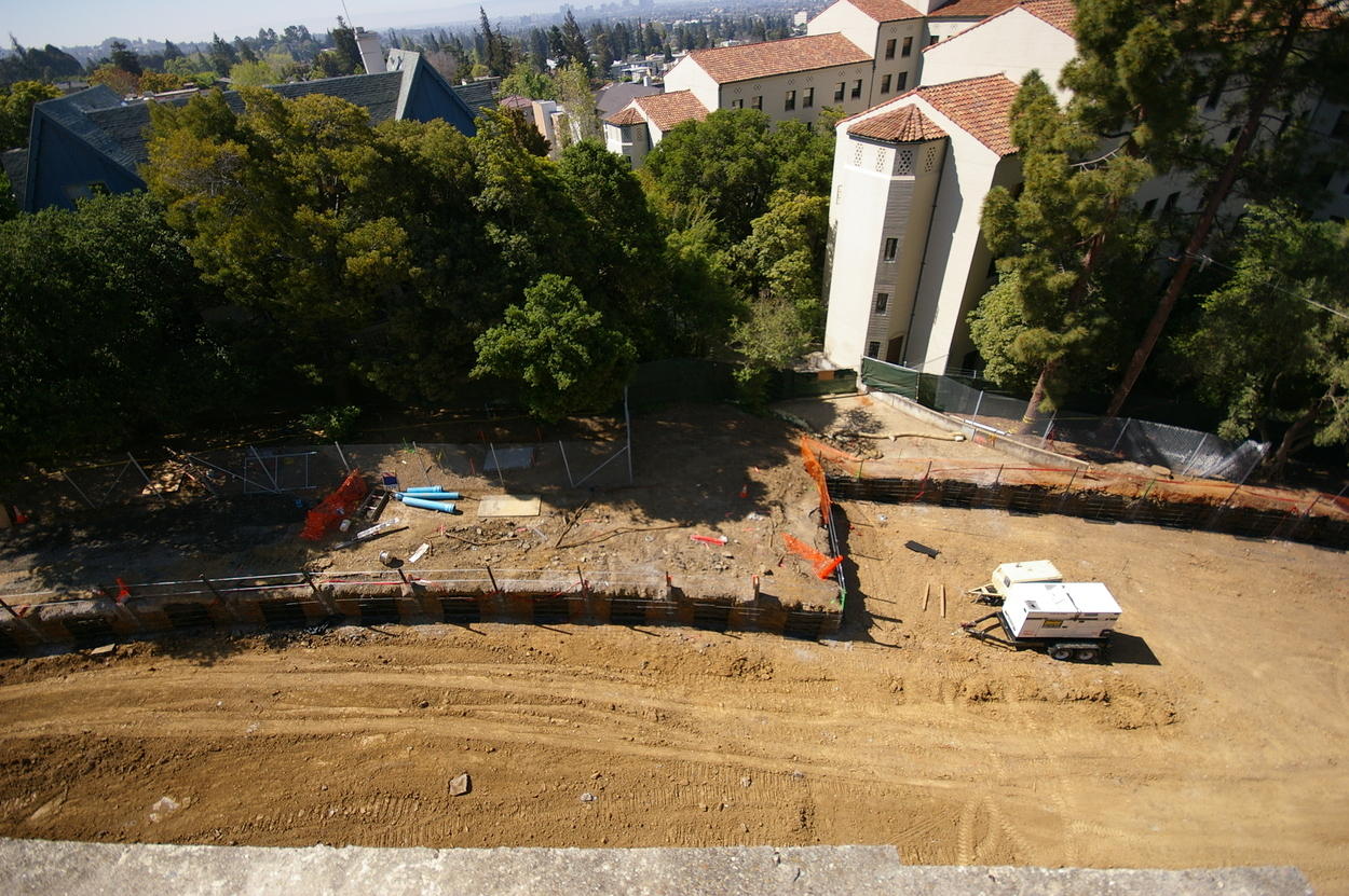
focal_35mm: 15
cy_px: 448
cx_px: 674
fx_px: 562
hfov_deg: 100.4
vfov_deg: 77.2
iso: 200
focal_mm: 10
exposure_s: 1/750
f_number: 5.6
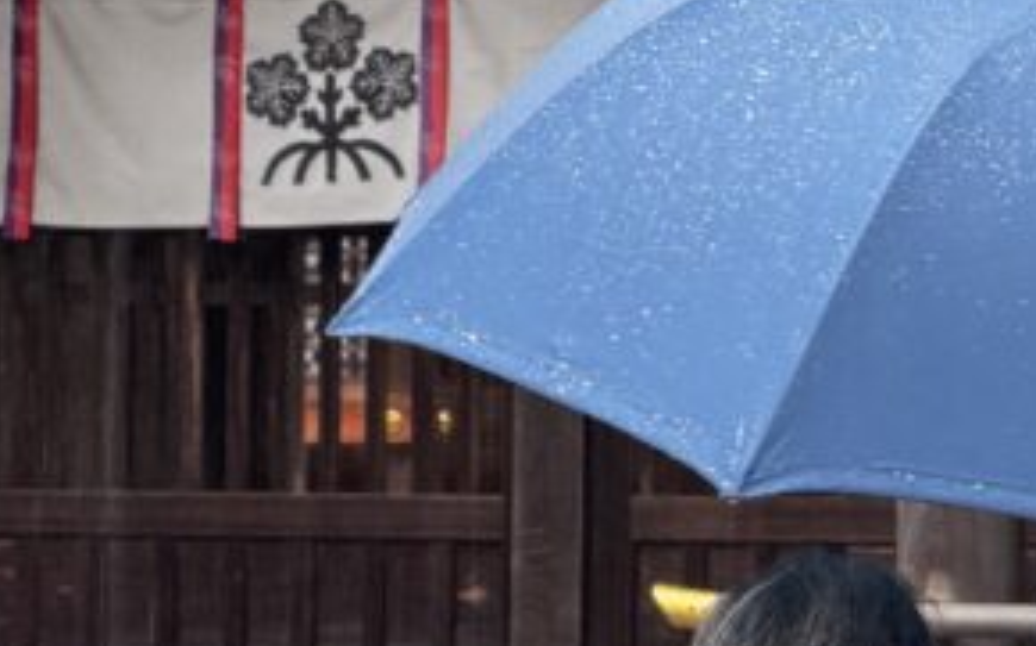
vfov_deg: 4.0
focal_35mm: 329
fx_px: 9286
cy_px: 391
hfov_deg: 6.4
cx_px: 797
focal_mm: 15.66
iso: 250
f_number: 2.8
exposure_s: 1/67
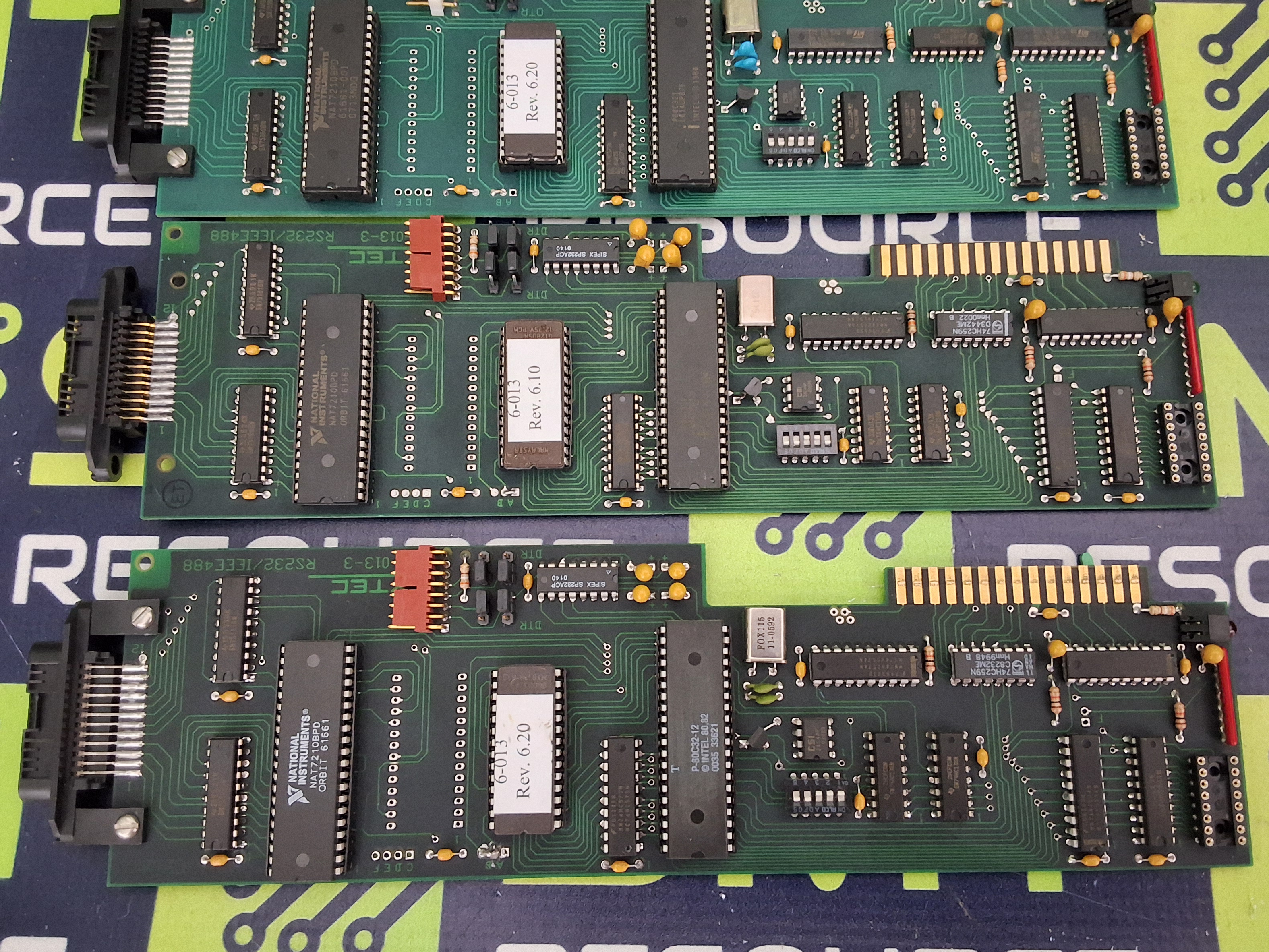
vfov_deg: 48.2
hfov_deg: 61.6
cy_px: 492
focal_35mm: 29
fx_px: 1063
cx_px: 656
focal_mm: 2.91
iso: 400
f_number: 1.9
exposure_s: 1/20
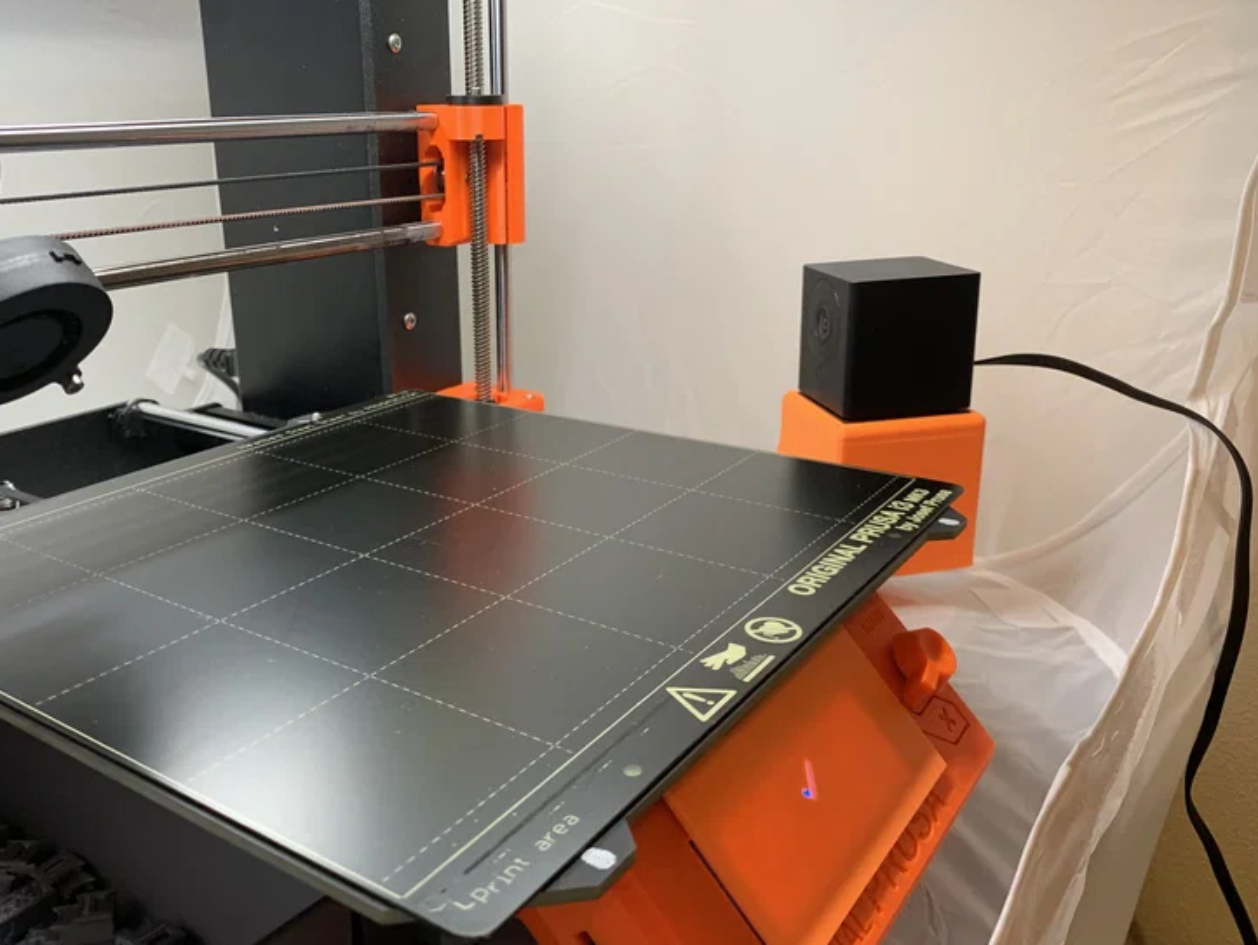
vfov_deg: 46.8
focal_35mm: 30
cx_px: 551
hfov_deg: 59.8
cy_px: 506
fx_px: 1091
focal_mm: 4.25
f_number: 1.8
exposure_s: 1/60
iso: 125
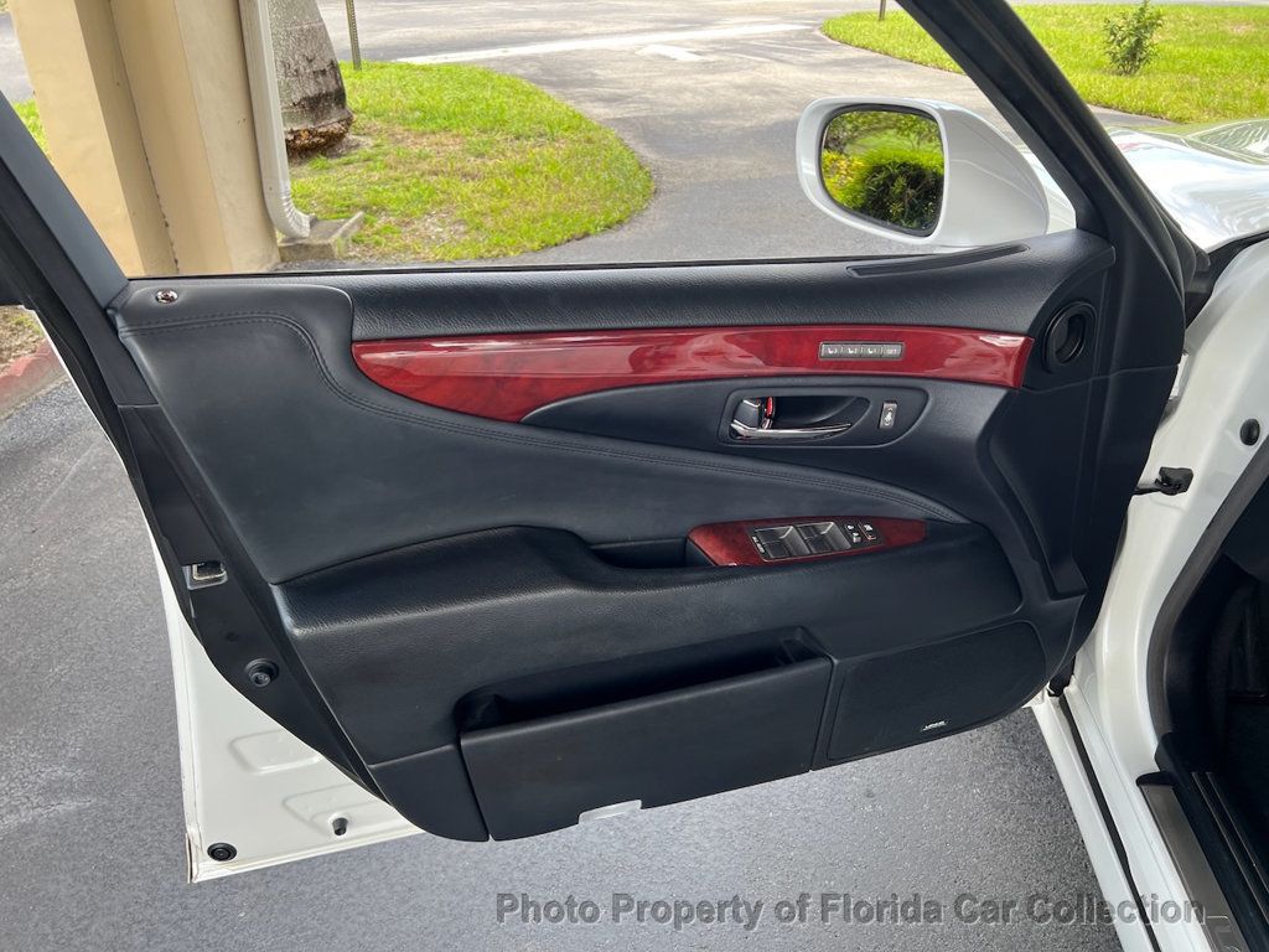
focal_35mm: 26
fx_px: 953
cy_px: 476
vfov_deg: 53.1
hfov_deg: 67.3
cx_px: 634
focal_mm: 5.7
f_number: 1.5
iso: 40
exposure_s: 1/163
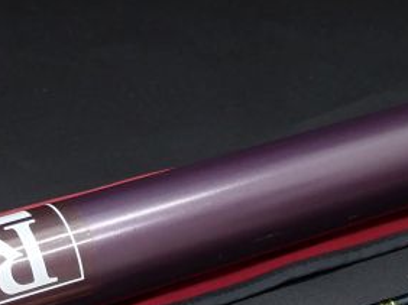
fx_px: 836
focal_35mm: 71
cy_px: 406
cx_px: 78
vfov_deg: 19.0
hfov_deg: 26.9
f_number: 2
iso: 200
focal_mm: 4.5
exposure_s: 1/50
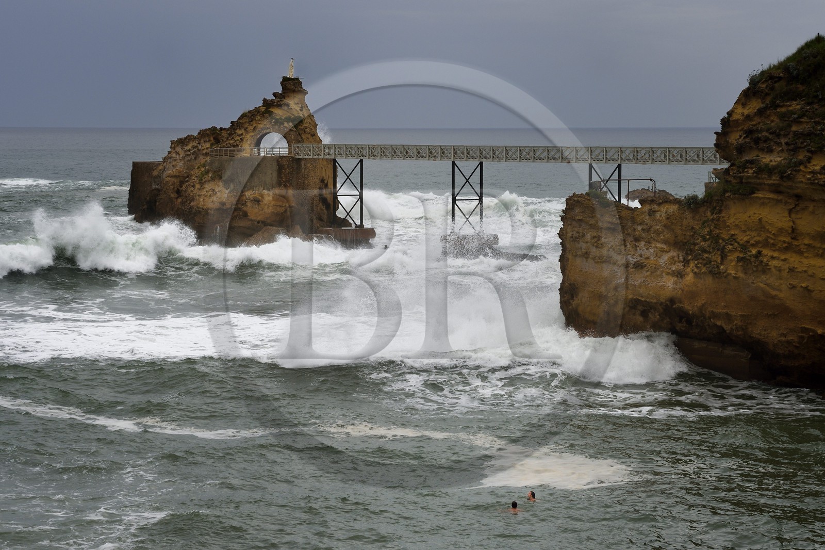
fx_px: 2566
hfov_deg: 18.3
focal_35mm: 112
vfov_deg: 12.2
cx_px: 412
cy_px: 275
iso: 400
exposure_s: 1/400
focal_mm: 112
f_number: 10
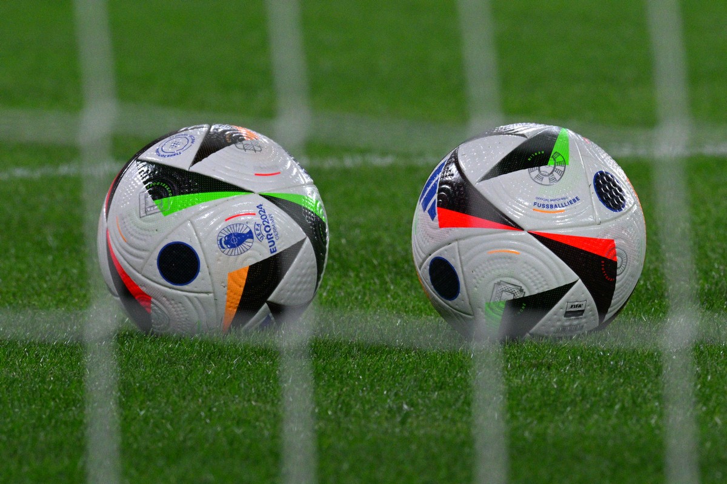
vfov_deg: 2.3
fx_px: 12111
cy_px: 242
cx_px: 364
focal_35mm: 600
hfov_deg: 3.4
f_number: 14
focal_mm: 600
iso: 3200
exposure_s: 1/200
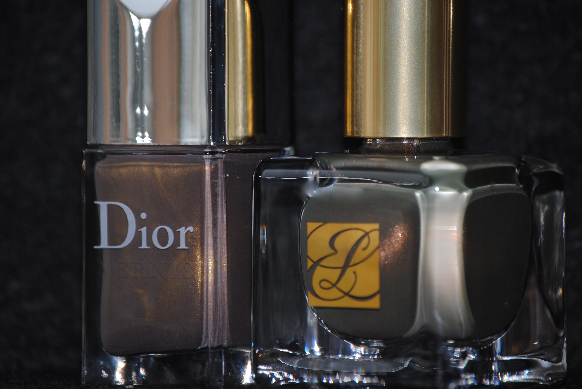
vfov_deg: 4.6
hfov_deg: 6.9
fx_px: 4856
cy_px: 194
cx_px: 291
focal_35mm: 300
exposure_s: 1/125
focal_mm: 200
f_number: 5.6
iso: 100
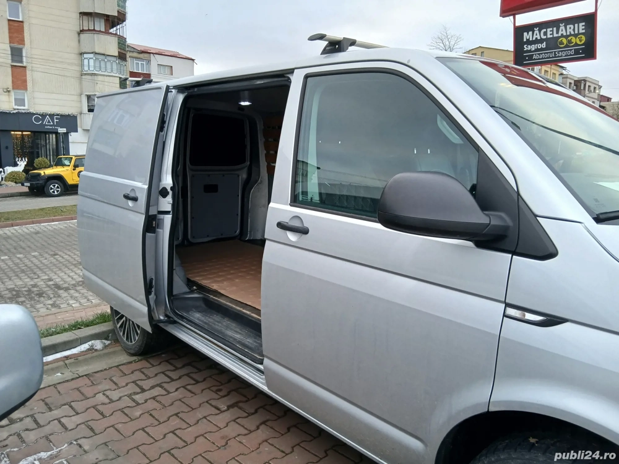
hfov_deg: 67.3
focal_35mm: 26
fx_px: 465
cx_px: 310
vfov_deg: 53.1
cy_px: 232
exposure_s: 1/50
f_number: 1.8
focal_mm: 3.98
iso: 25
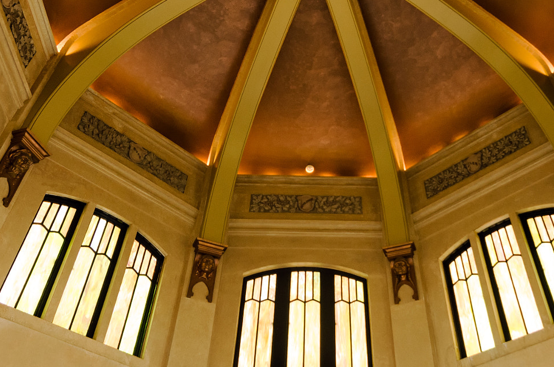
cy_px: 127
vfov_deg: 37.3
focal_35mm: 35
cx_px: 347
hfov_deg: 53.8
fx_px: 538
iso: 400
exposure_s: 1/80
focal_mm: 11
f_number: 2.8
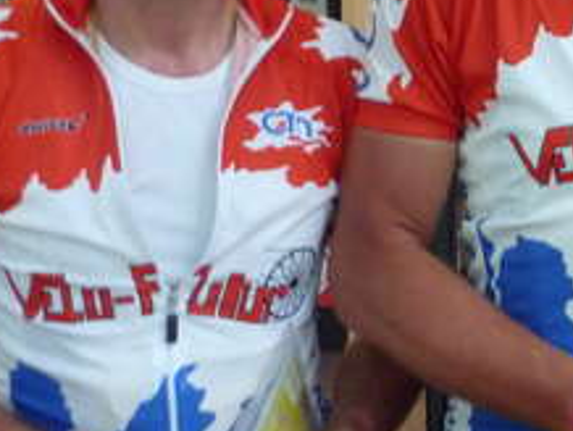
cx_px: 752
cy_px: 66
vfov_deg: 13.4
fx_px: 1823
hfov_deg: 16.8
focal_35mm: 110
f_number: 3.6
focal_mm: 6.5
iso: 400
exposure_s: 1/30
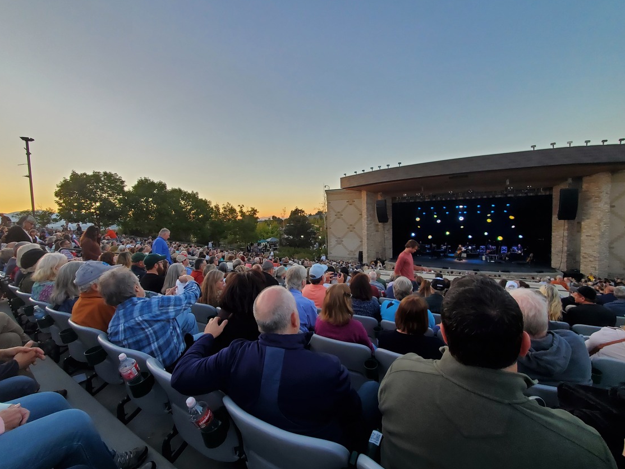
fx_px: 253
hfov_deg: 102.0
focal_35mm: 14
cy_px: 236
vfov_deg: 85.7
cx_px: 302
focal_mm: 1.8
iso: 64
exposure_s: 1/100
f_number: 2.2
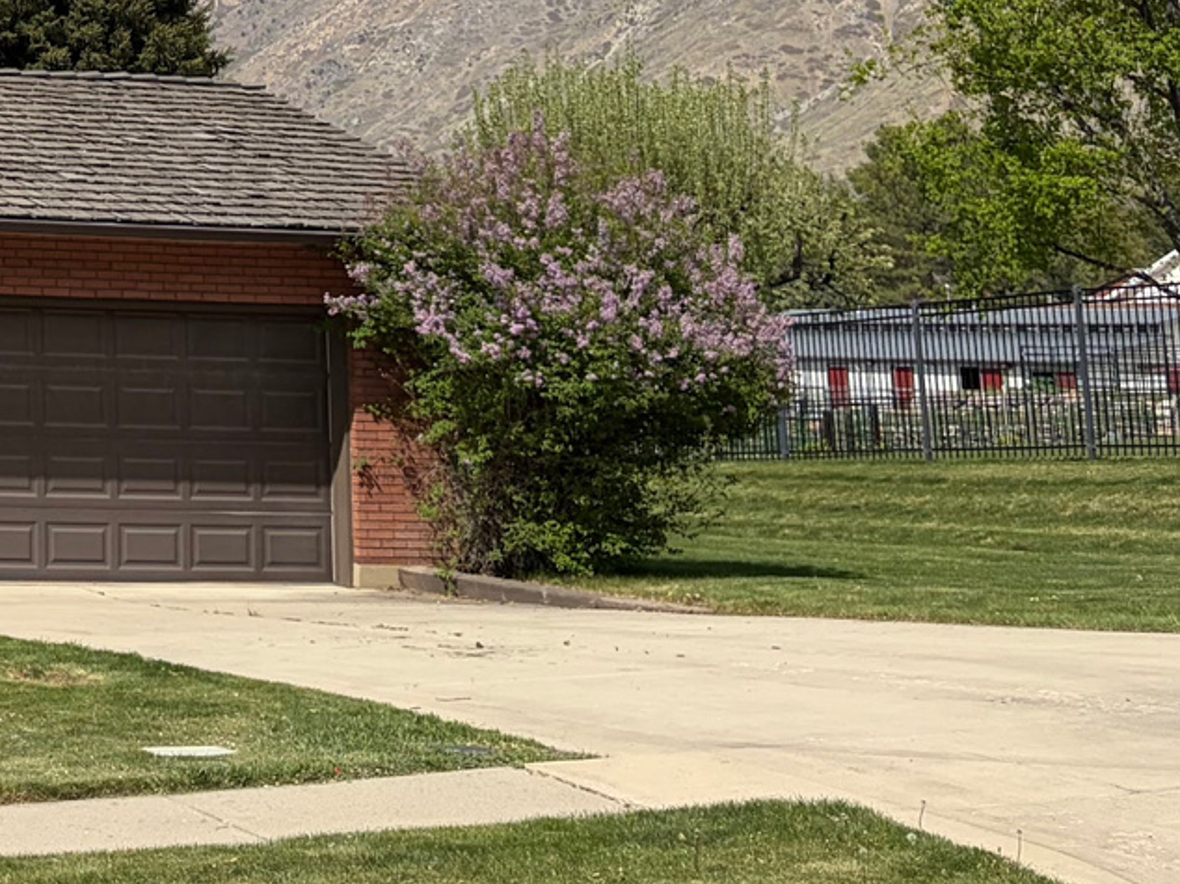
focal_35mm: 84
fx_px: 2862
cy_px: -171
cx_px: -625
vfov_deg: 16.8
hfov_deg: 19.9
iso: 64
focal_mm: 5.96
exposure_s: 1/7813
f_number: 1.6
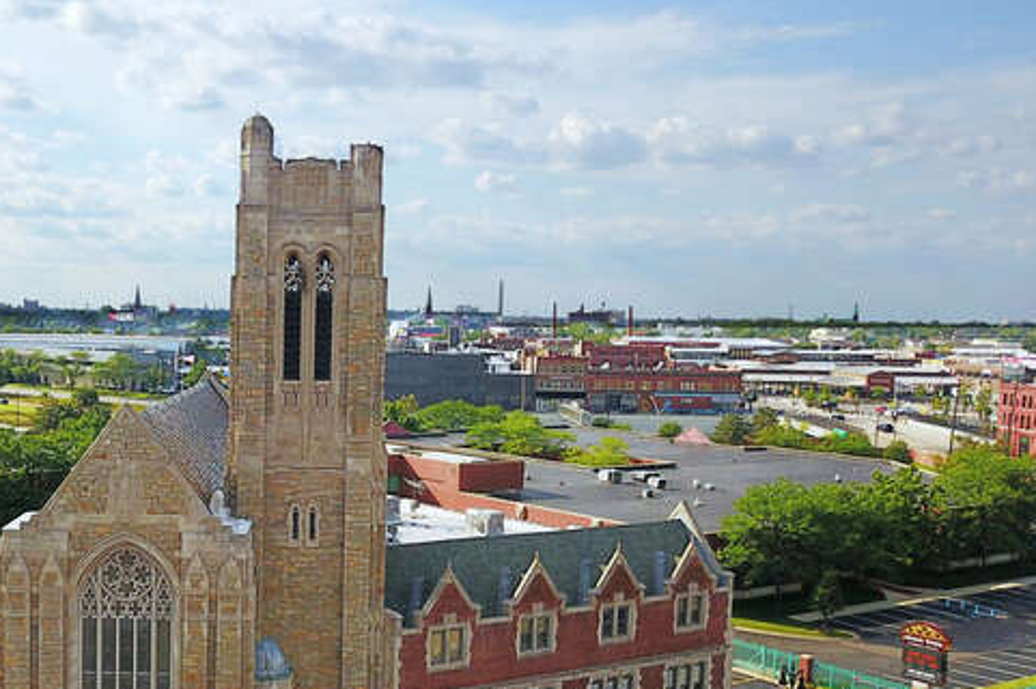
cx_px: 267
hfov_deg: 42.4
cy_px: 454
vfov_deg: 29.6
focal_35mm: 45
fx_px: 1294
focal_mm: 4.7
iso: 100
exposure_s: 1/1658
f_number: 2.2
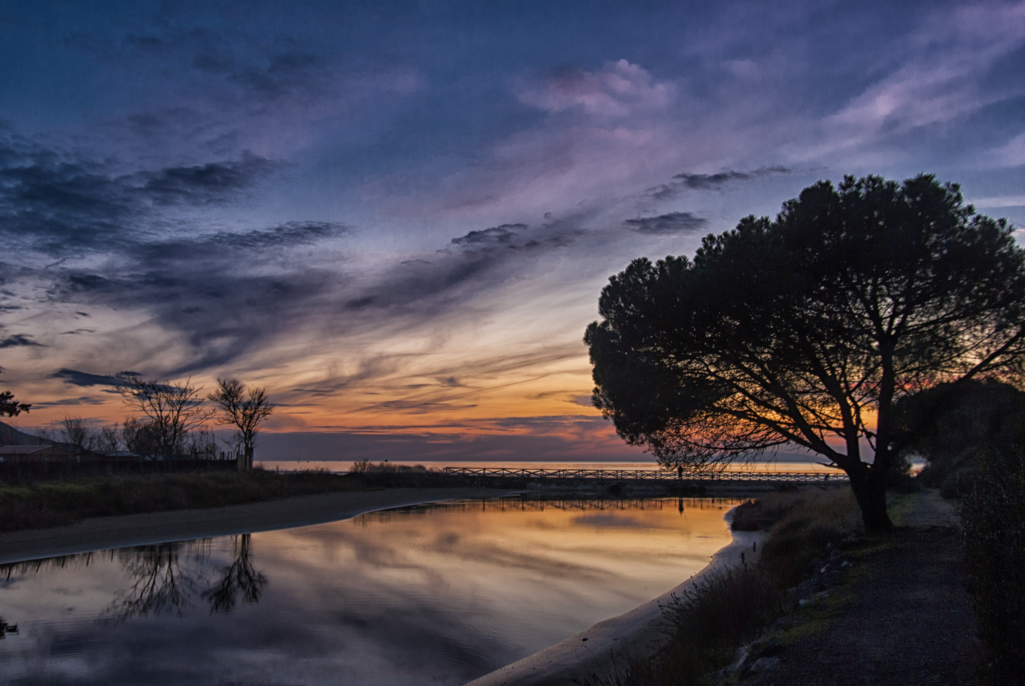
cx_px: 512
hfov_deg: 53.1
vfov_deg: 37.0
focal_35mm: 36
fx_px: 1026
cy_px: 343
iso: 100
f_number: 3.5
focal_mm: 24
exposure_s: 1/50
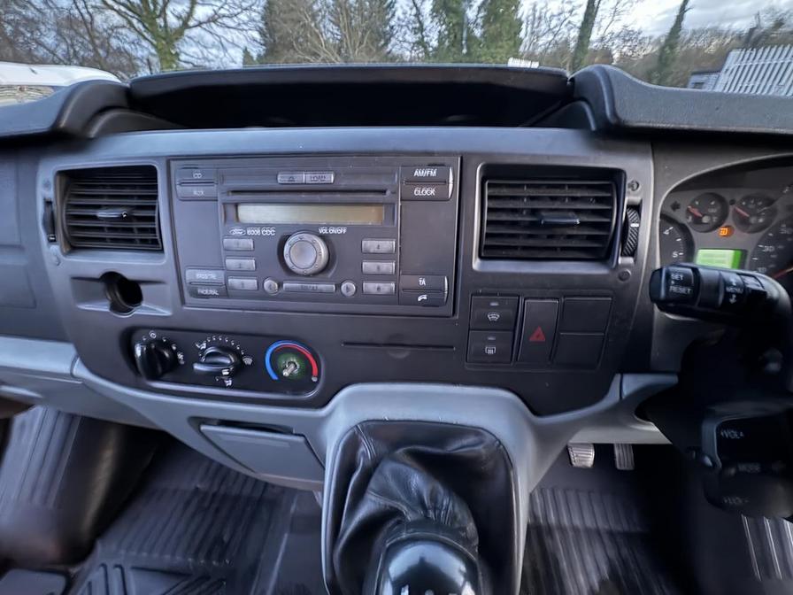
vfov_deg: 85.7
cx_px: 396
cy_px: 298
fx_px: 321
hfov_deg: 102.1
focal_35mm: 14
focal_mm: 2.22
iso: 640
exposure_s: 1/8
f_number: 2.2
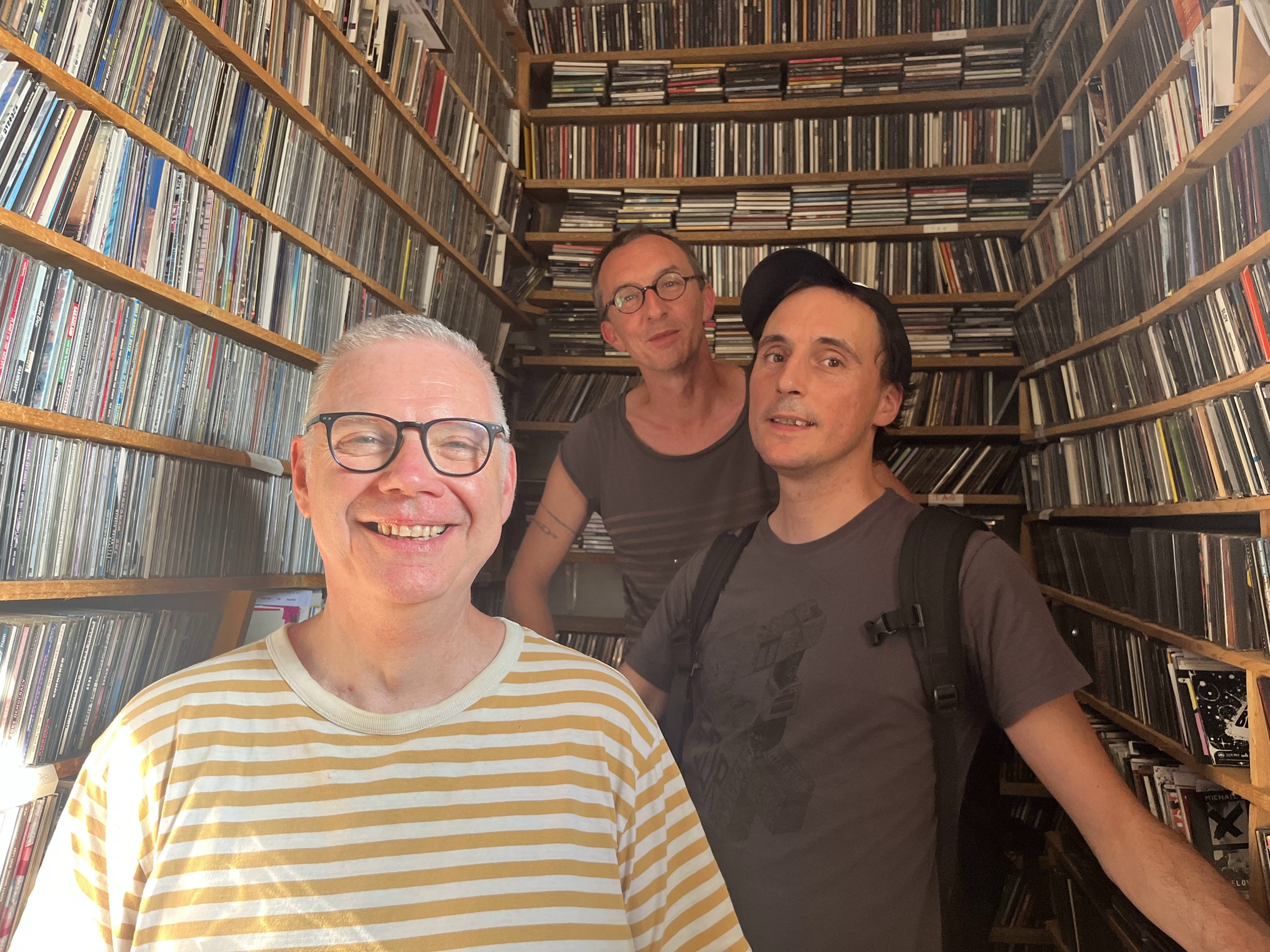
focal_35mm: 26
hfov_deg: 67.3
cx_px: 635
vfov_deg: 53.1
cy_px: 476
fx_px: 954
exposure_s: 1/104
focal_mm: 5.1
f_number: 1.6
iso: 125
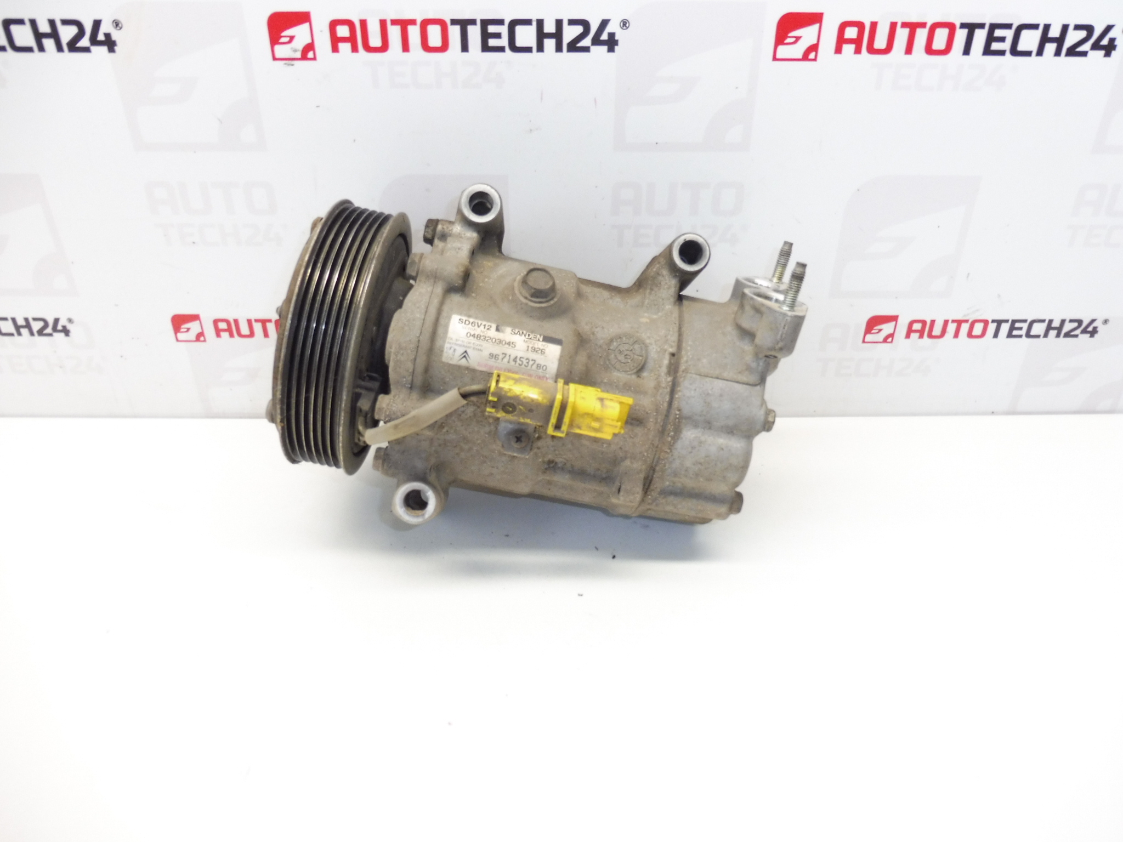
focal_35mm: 24
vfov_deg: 56.8
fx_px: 779
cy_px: 421
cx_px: 562
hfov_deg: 71.6
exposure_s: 1/60
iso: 200
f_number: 3.3
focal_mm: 4.3
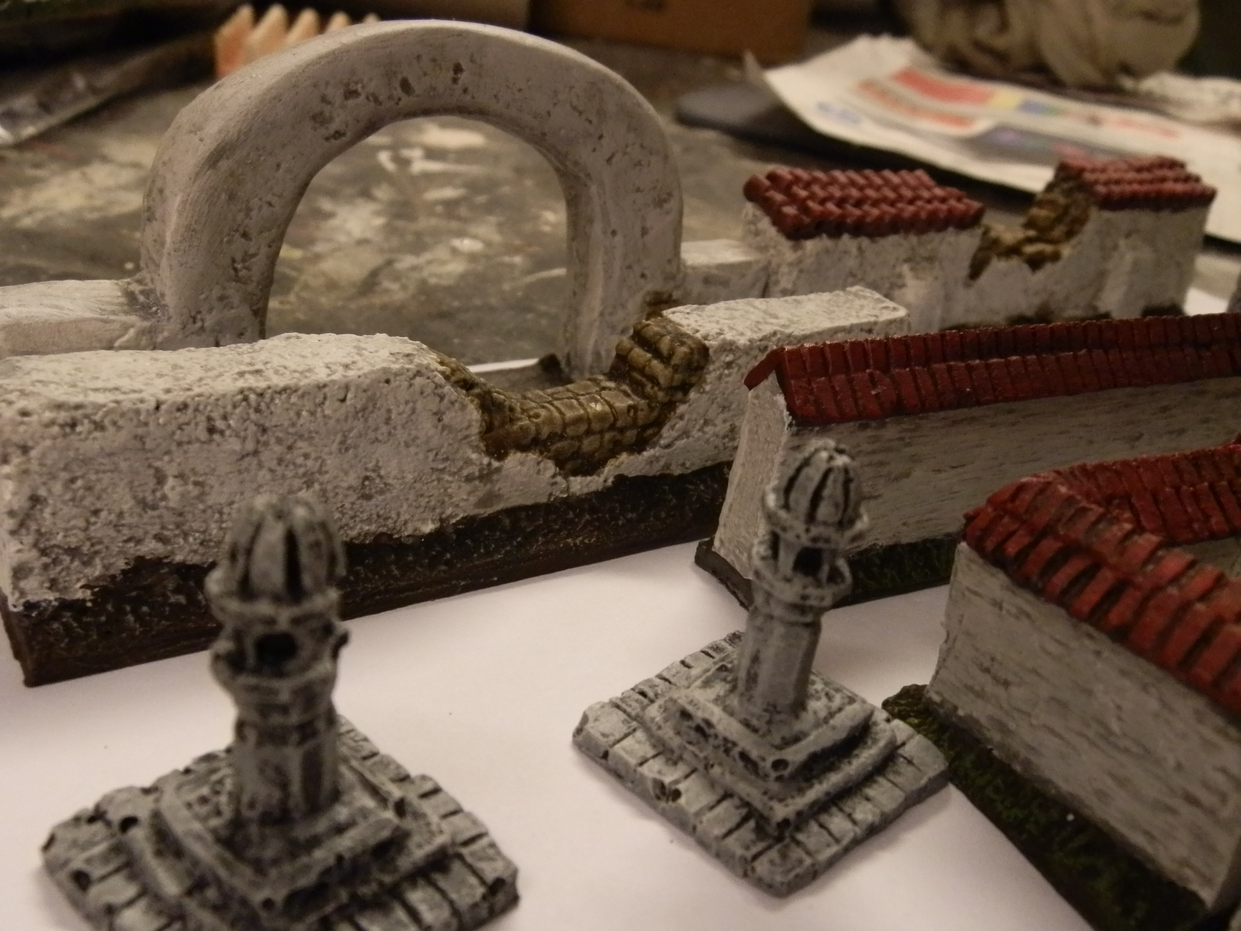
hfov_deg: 55.4
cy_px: 466
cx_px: 620
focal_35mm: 33
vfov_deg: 42.9
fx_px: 1183
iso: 400
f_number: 3.2
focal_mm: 5.96
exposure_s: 1/40
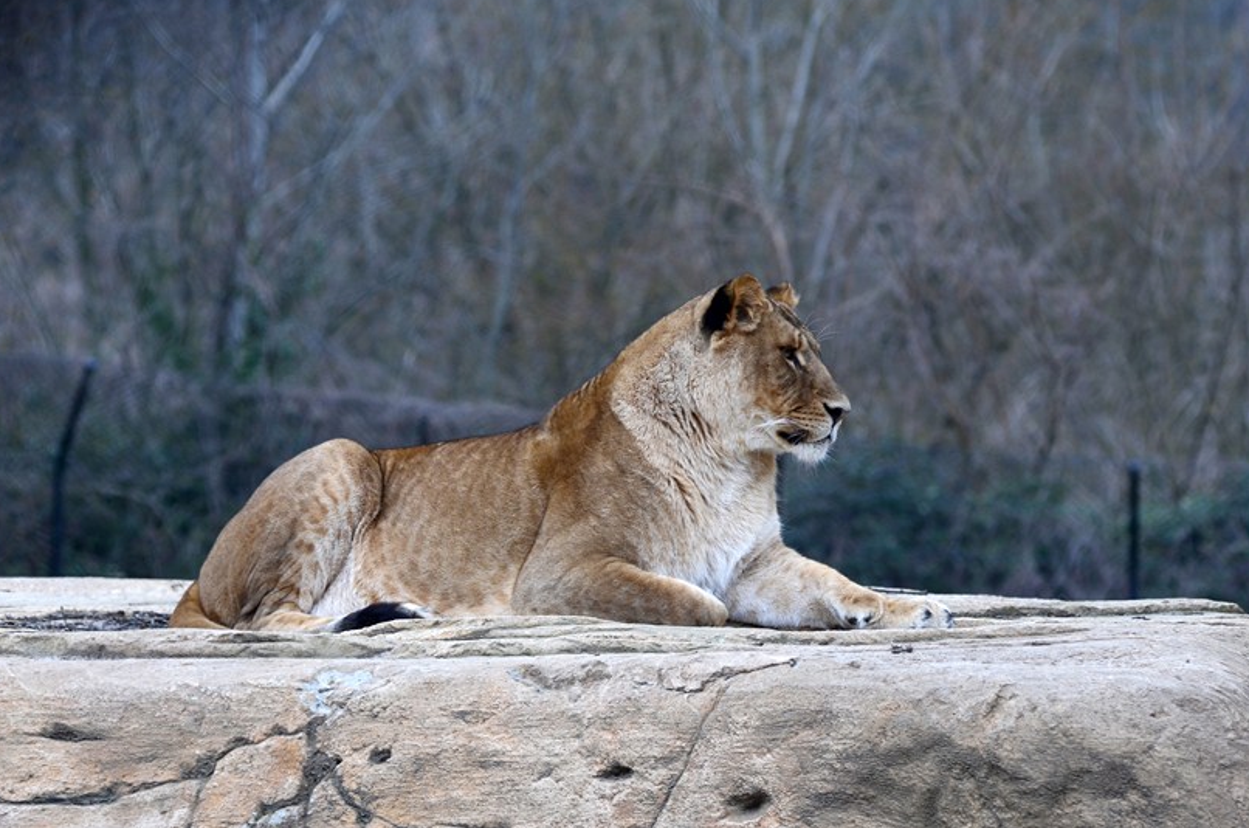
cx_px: 676
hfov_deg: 5.9
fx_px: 12210
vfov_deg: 3.9
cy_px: 419
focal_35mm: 353
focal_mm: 185
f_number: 5.6
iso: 100
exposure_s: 1/125
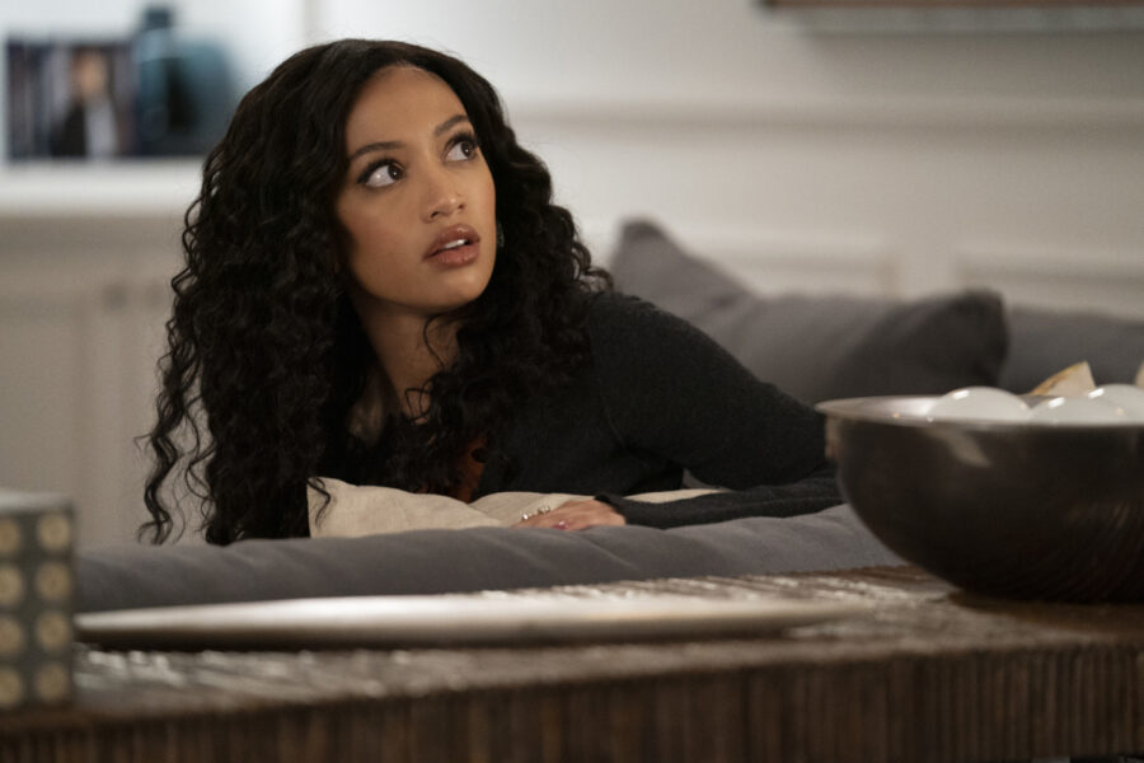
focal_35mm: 200
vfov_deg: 6.9
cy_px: 382
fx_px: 6355
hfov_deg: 10.3
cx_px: 572
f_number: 2.8
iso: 6400
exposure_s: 1/80
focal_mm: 200
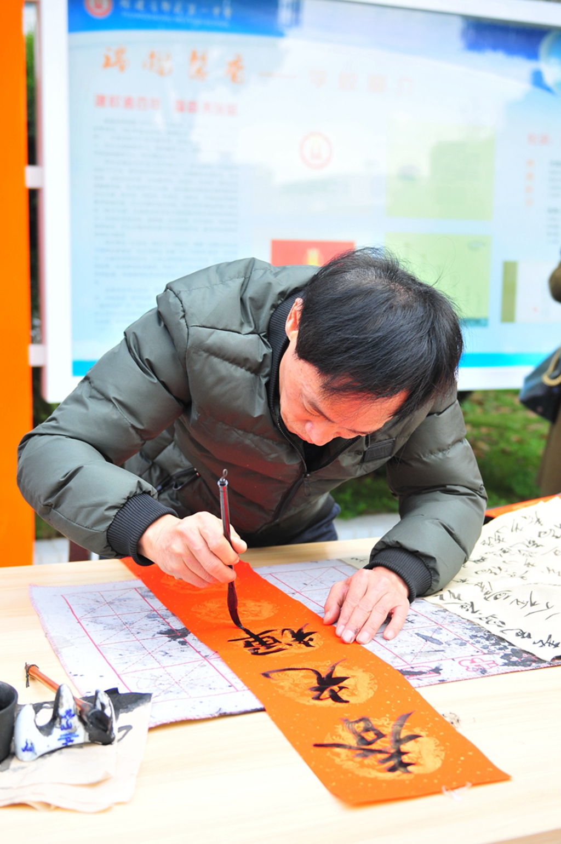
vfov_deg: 42.4
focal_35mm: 46
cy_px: 422
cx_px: 280
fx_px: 1089
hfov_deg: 28.9
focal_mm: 31
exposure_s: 1/320
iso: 200
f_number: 2.8
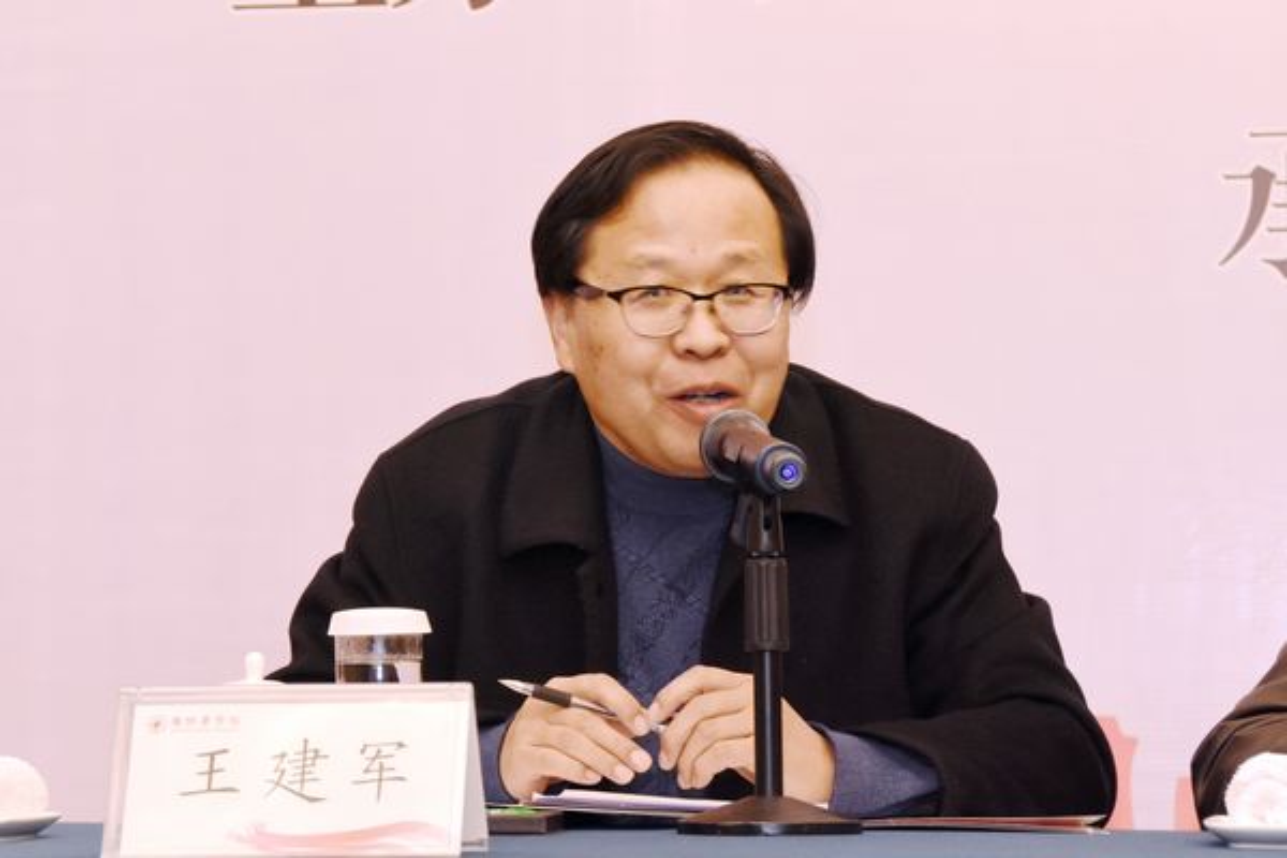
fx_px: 4826
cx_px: 644
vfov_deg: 10.2
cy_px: 429
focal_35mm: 135
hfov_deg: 15.2
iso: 1250
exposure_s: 1/40
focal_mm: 90
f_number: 8
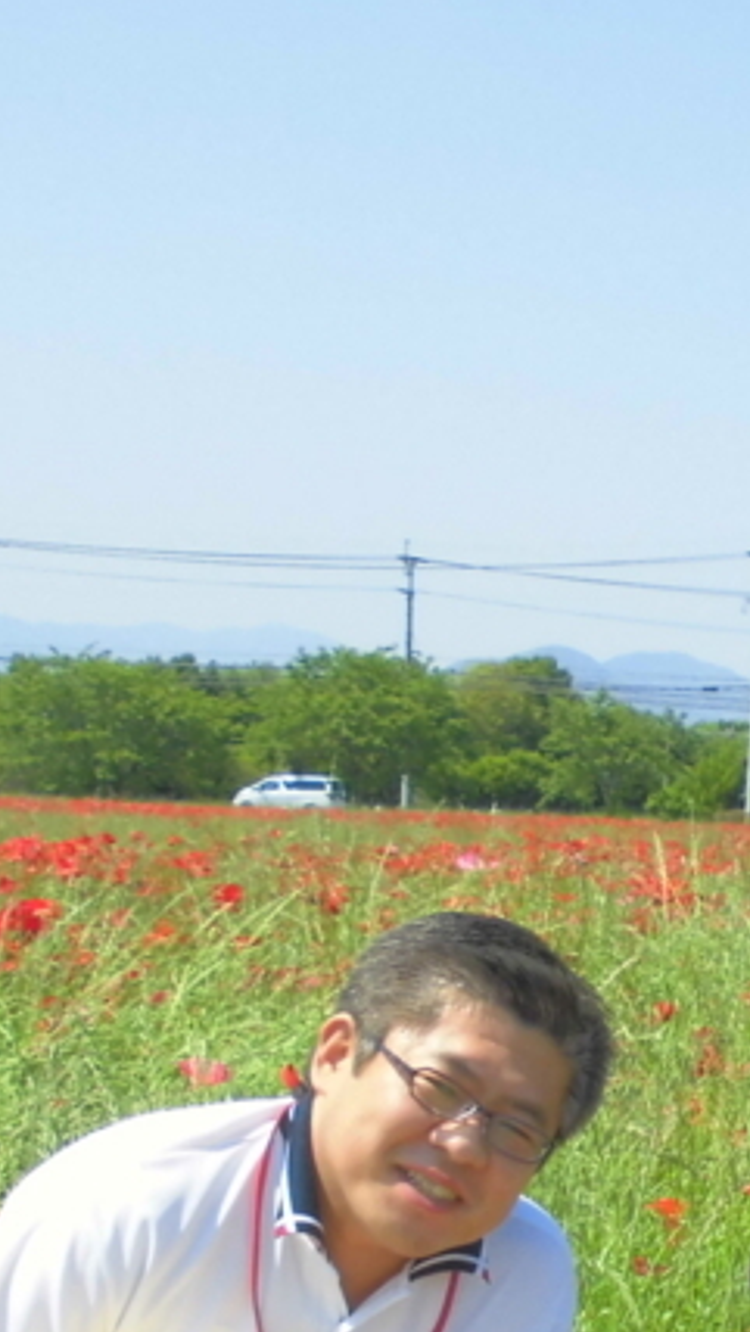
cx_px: 871
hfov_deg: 12.0
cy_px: 1083
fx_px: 3497
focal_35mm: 99
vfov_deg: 21.3
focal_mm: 6.9
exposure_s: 1/320
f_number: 4.2
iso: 100
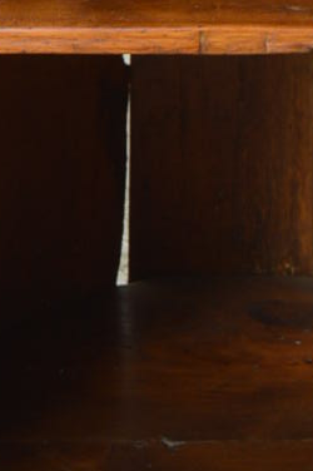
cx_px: 312
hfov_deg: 4.1
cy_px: -1064
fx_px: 4390
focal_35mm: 336
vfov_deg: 5.6
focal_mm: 28
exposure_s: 1/160
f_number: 9
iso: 100
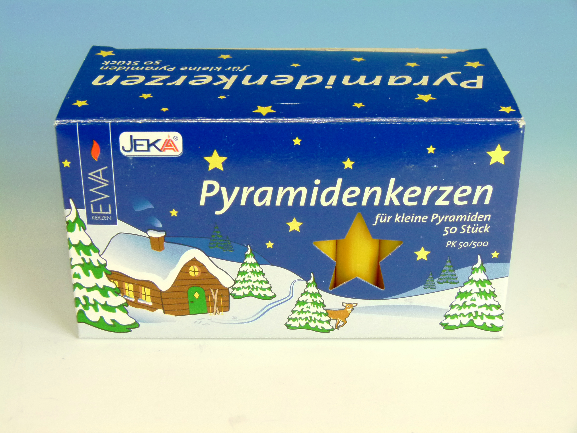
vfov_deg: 24.0
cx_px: 288
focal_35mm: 61
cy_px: 216
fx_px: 1017
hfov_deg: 31.7
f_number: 3.6
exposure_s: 1/400
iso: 400
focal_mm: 11
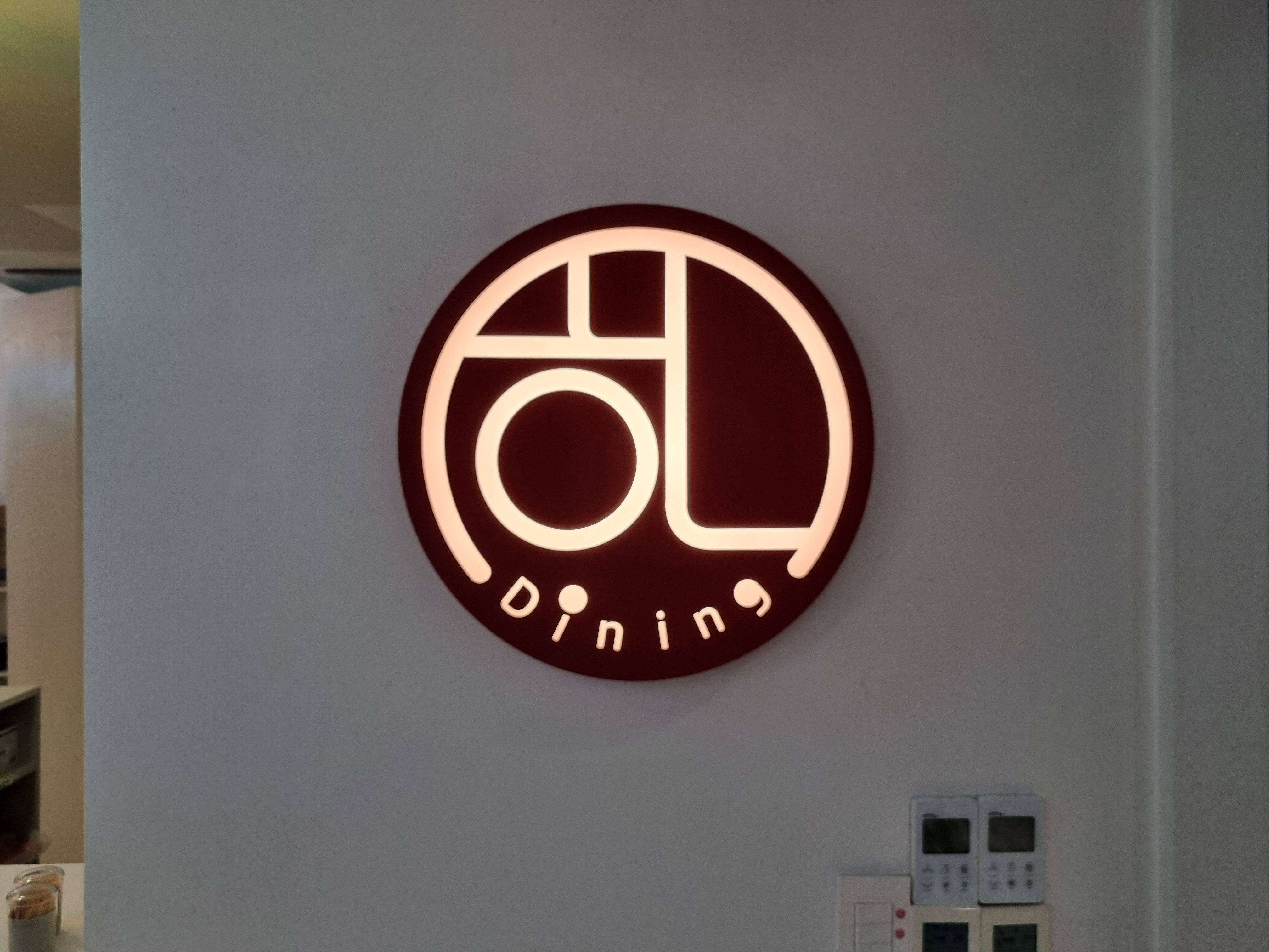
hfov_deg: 67.3
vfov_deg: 53.1
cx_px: 634
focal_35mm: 26
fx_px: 953
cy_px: 476
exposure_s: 1/120
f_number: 1.8
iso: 80
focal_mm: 5.4
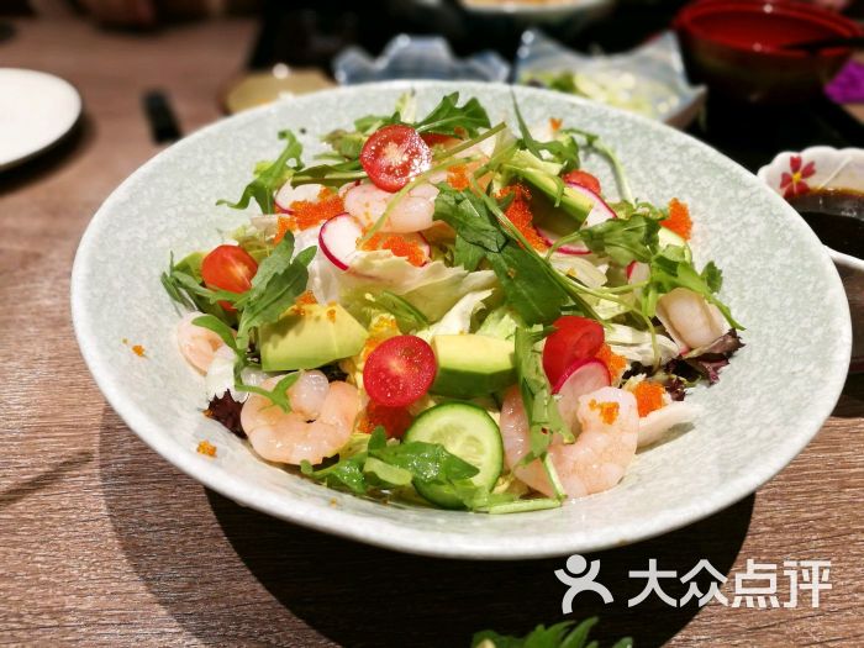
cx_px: 432
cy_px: 324
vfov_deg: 51.4
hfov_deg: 65.3
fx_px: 674
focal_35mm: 27
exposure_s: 1/33.3
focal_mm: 4.5
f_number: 4
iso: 200
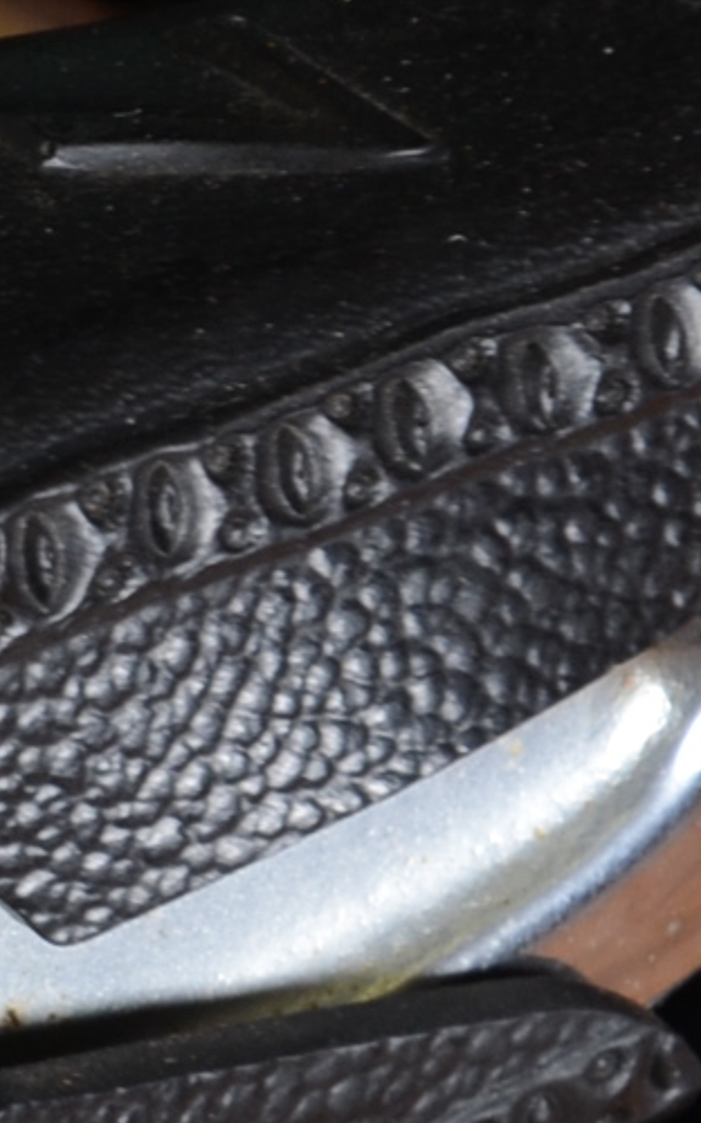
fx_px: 20718
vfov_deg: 3.1
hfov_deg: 1.9
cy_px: 353
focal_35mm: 677
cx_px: -2009
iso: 250
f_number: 7.1
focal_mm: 90
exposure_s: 1/100
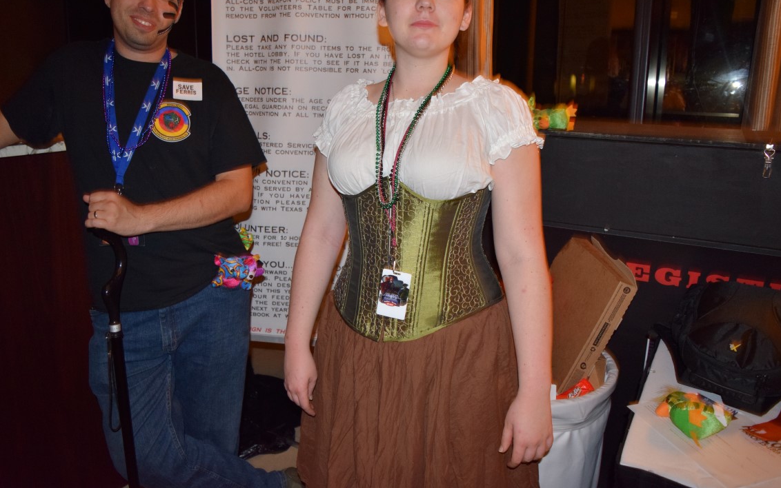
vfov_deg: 44.6
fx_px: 596
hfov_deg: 66.5
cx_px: 386
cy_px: 234
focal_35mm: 28
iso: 1400
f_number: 3.5
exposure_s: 1/60
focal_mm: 18
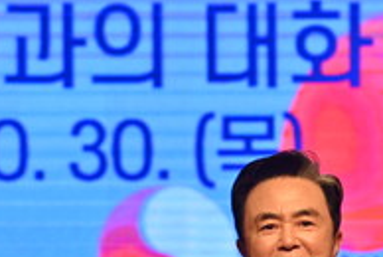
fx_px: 6574
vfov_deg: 2.2
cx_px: 280
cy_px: 300
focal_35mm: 617
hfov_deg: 3.3
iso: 1000
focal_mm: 200
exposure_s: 1/320
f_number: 6.3
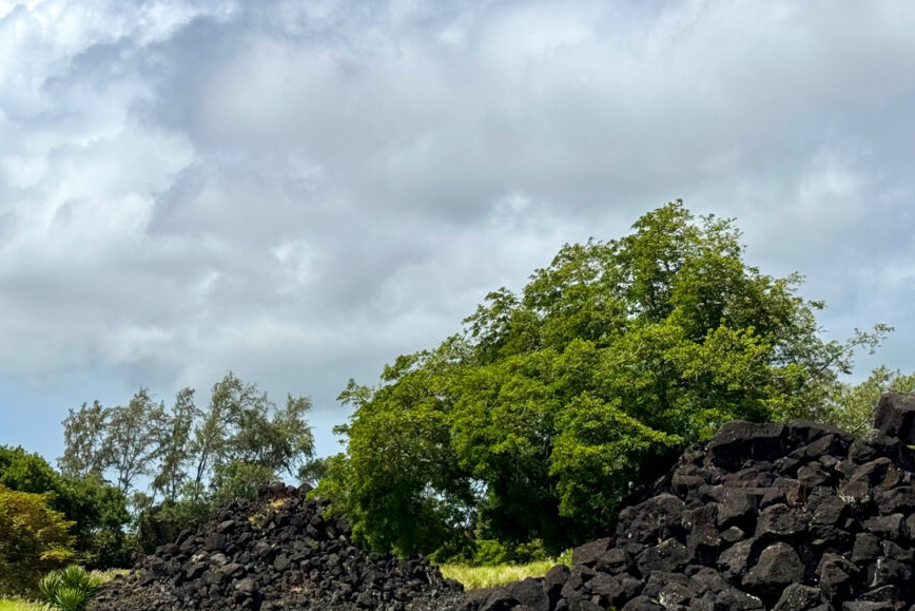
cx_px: 292
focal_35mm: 69
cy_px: 437
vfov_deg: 19.6
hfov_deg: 29.0
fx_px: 1754
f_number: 1.78
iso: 64
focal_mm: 6.76
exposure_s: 1/10526
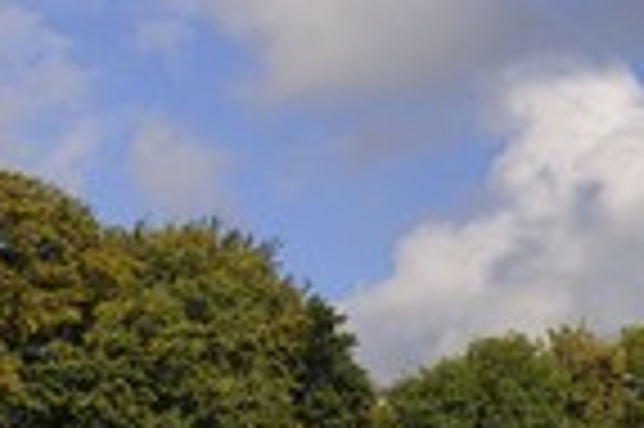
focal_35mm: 103
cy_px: 405
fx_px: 1840
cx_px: -63
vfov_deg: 13.1
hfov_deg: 19.1
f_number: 14
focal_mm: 35
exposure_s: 1/160
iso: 200
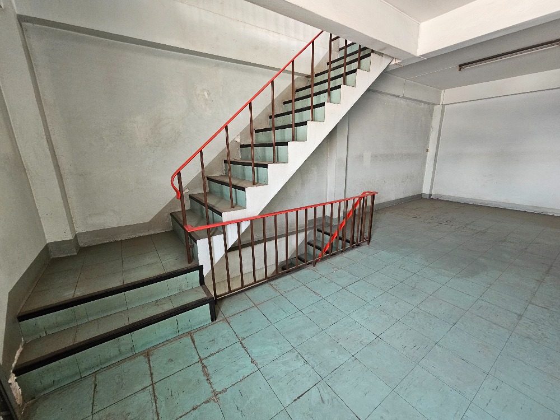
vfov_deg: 89.9
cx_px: 280
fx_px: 210
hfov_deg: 106.2
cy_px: 210
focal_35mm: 13
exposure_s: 1/50
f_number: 2.2
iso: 250
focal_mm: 2.2
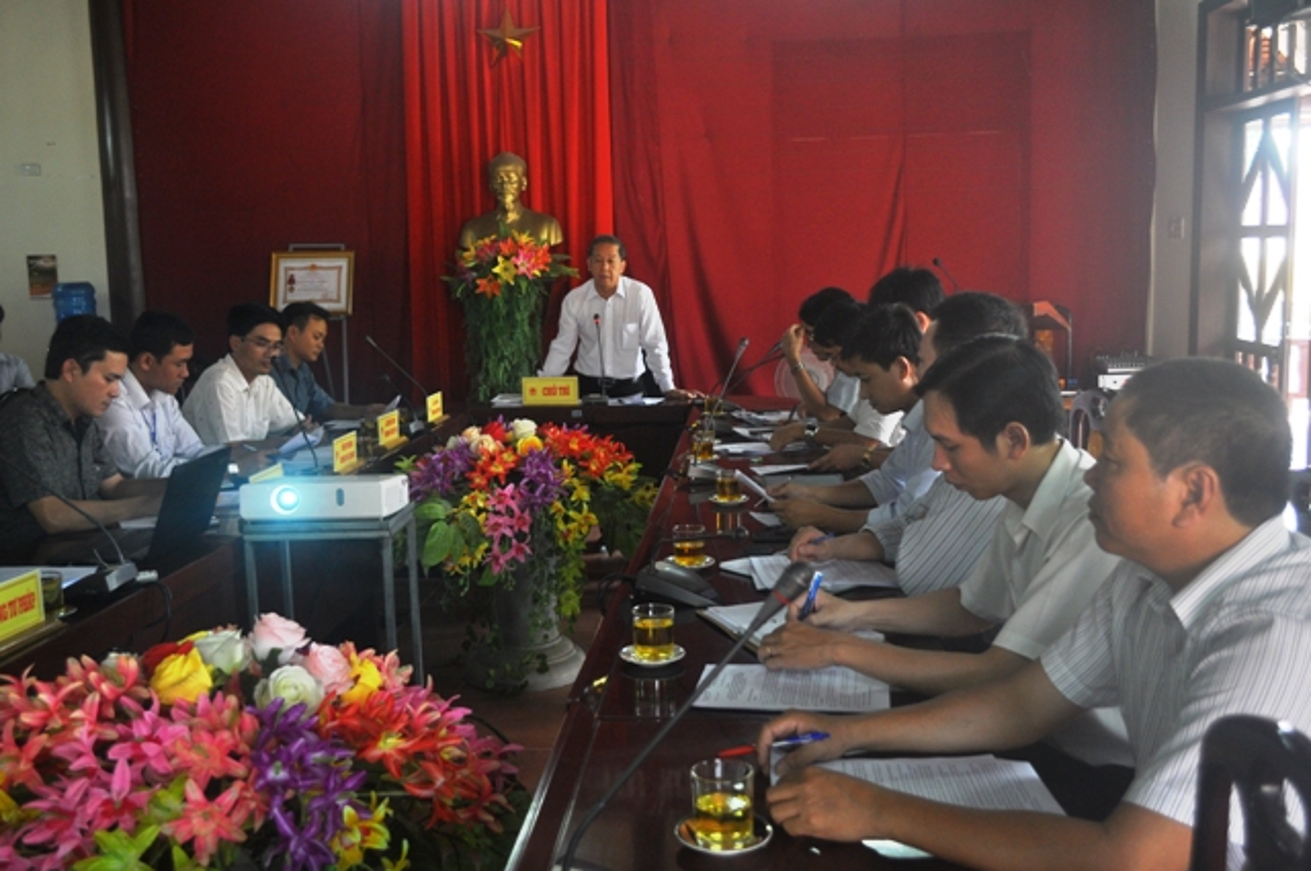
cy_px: 436
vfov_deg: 36.8
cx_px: 656
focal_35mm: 36
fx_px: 1309
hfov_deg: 53.2
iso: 450
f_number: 4
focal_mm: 24
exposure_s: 1/60
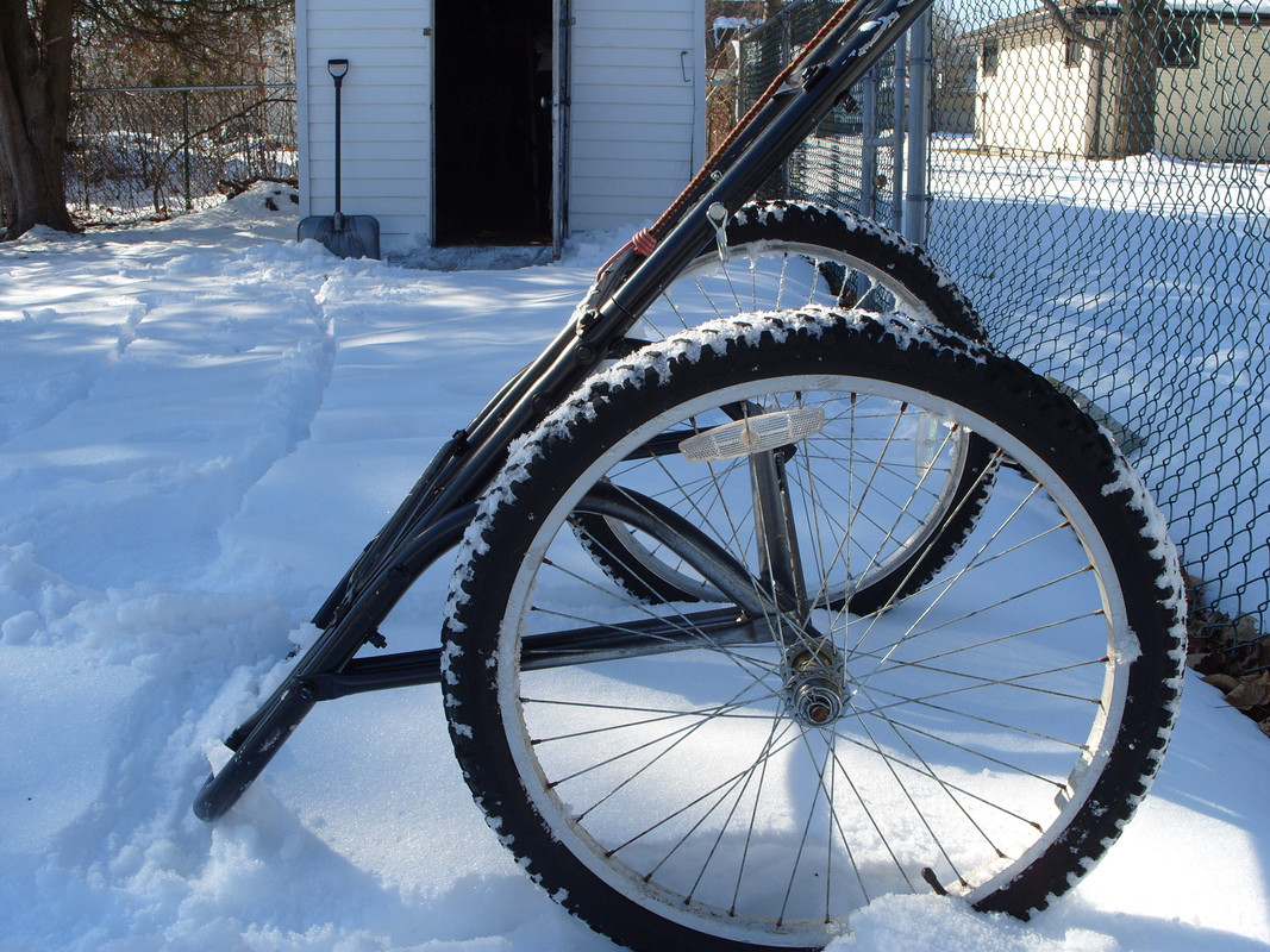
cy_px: 476
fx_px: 1284
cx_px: 635
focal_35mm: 35
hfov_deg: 52.6
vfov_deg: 40.7
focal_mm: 7.8
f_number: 6.3
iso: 80
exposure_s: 1/350
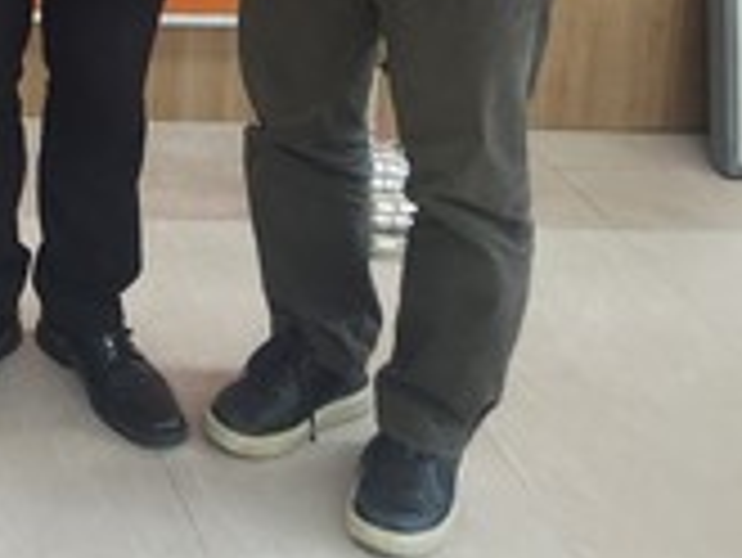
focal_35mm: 88
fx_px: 1888
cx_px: -396
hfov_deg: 19.2
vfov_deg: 14.5
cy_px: -493
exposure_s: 1/120
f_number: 1.8
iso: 200
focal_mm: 5.4
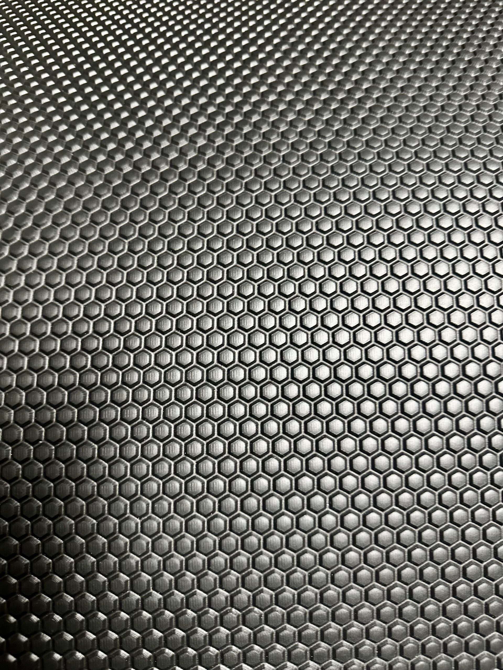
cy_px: 335
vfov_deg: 71.6
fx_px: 465
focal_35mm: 24
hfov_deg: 56.8
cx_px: 252
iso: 500
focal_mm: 6.86
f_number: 1.78
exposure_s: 1/50
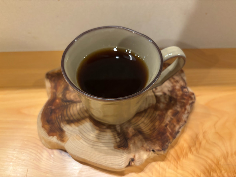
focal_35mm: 26
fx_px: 177
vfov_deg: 53.1
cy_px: 88
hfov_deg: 67.3
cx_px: 118
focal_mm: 5.96
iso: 400
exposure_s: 1/60
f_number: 1.6
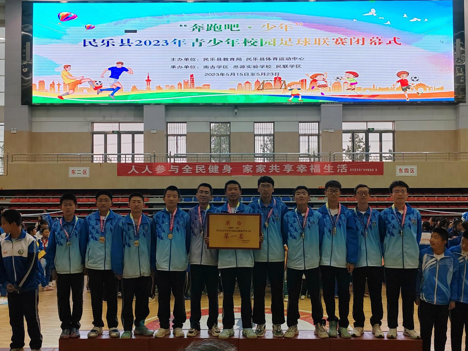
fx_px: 581
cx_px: 234
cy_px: 176
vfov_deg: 33.6
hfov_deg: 43.9
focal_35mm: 43
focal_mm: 6.14
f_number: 1.8
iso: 175
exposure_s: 1/100
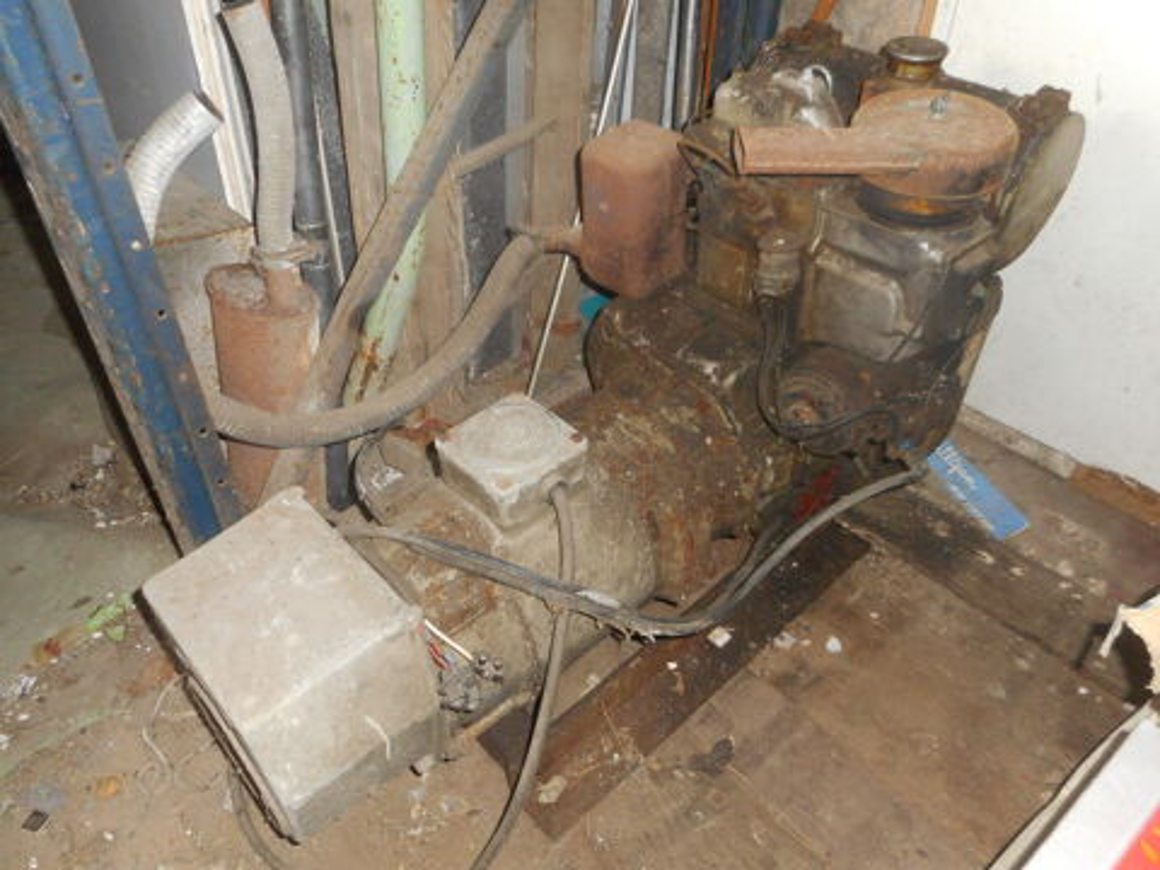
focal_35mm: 25
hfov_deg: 69.4
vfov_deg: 54.9
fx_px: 838
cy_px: 435
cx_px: 580
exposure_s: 1/25
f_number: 3.7
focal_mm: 4.5
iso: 280
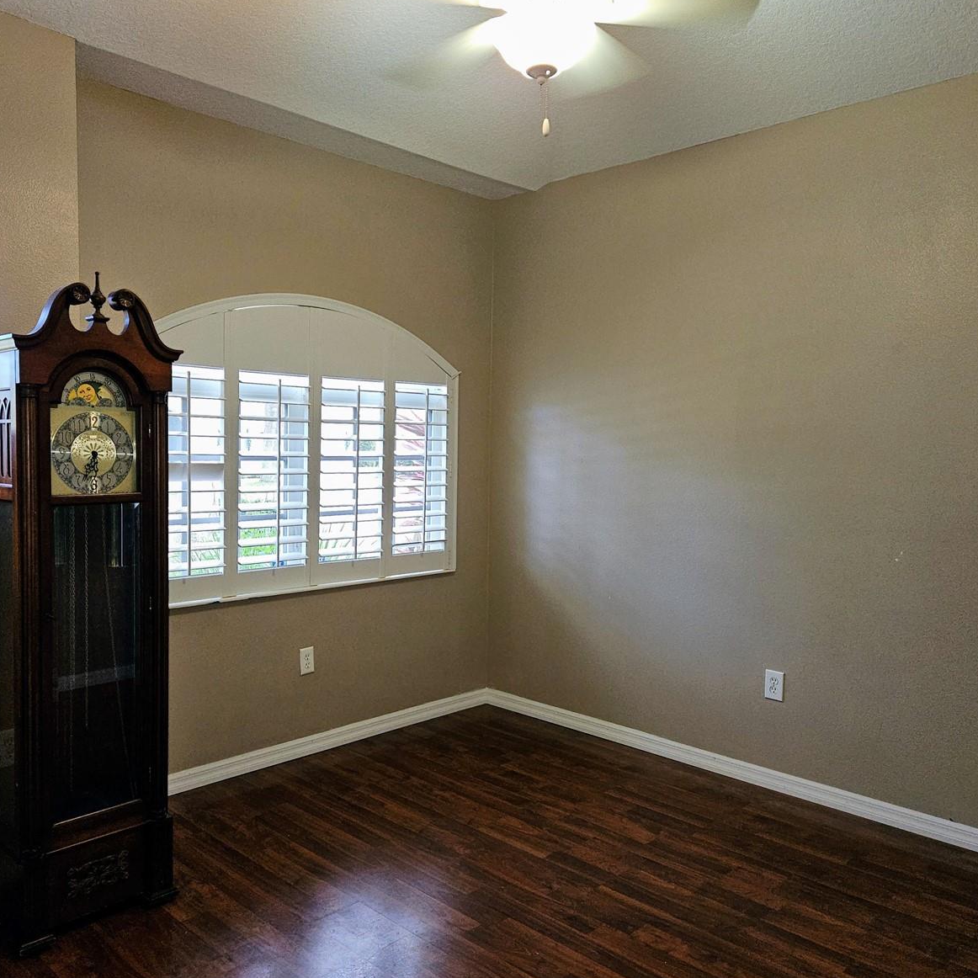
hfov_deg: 57.2
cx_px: 439
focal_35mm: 28
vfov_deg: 57.3
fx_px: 895
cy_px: 495
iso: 100
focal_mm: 5.4
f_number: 1.8
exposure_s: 1/24
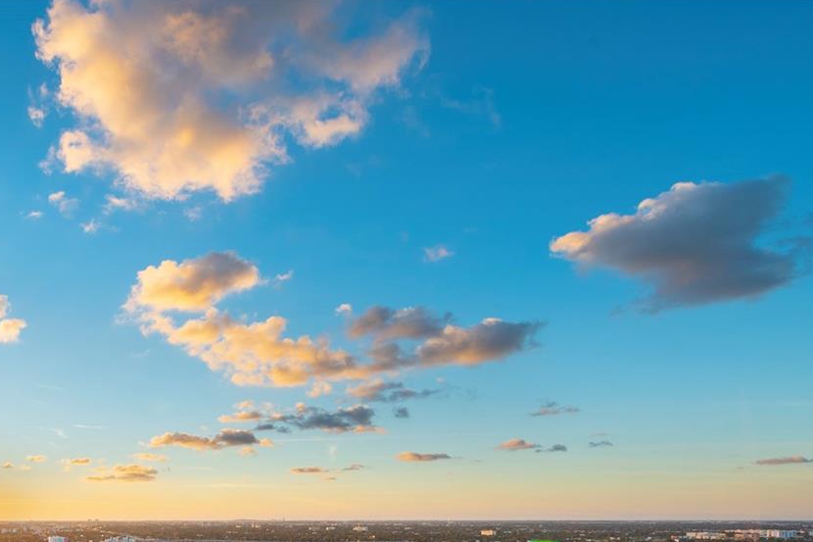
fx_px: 610
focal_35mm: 27
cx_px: 180
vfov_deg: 42.6
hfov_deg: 62.5
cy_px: 519
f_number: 11
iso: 100
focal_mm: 14
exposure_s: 1/100
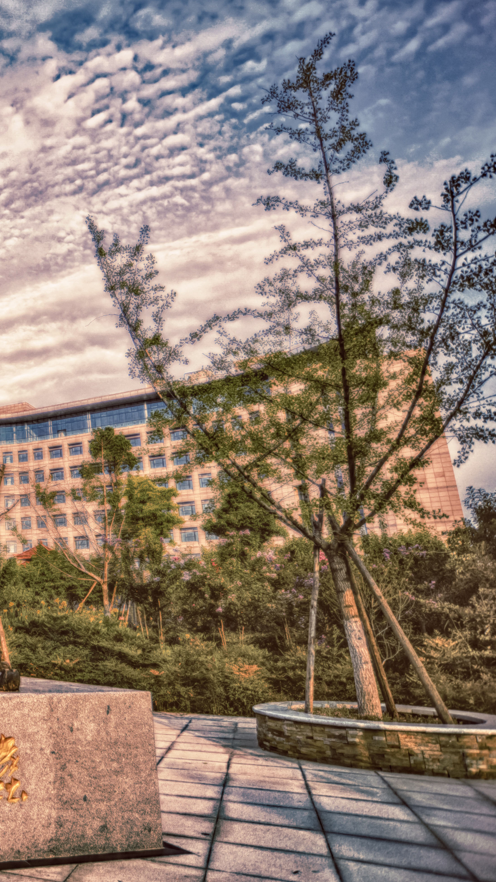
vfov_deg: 66.1
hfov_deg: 30.9
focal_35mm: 29
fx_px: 678
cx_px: -157
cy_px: 435
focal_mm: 18
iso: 100
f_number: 3.5
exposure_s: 1/1000
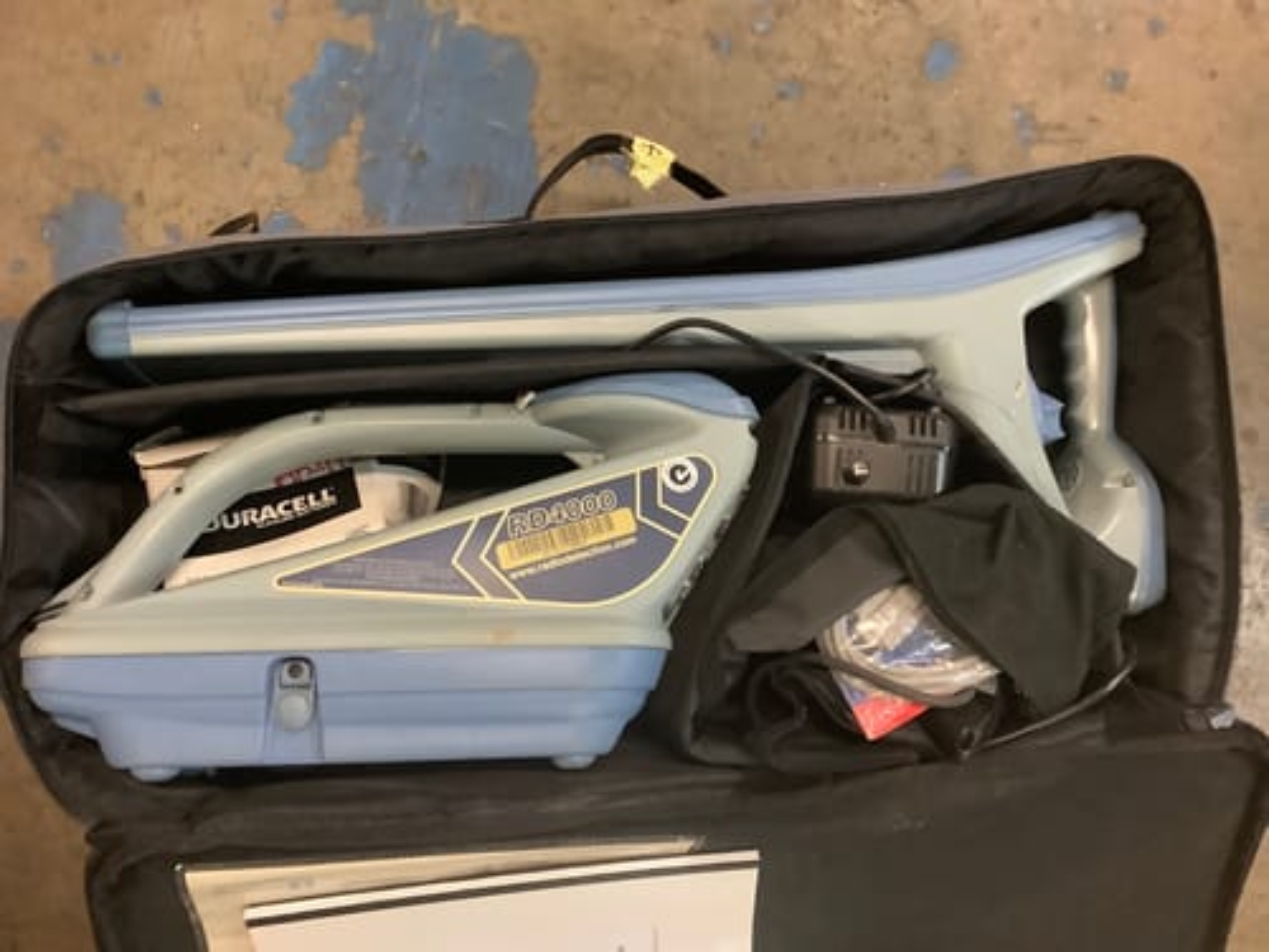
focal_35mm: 31
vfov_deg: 45.4
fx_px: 1136
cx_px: 634
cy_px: 476
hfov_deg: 58.4
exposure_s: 1/25
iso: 500
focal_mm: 3.3
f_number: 2.4
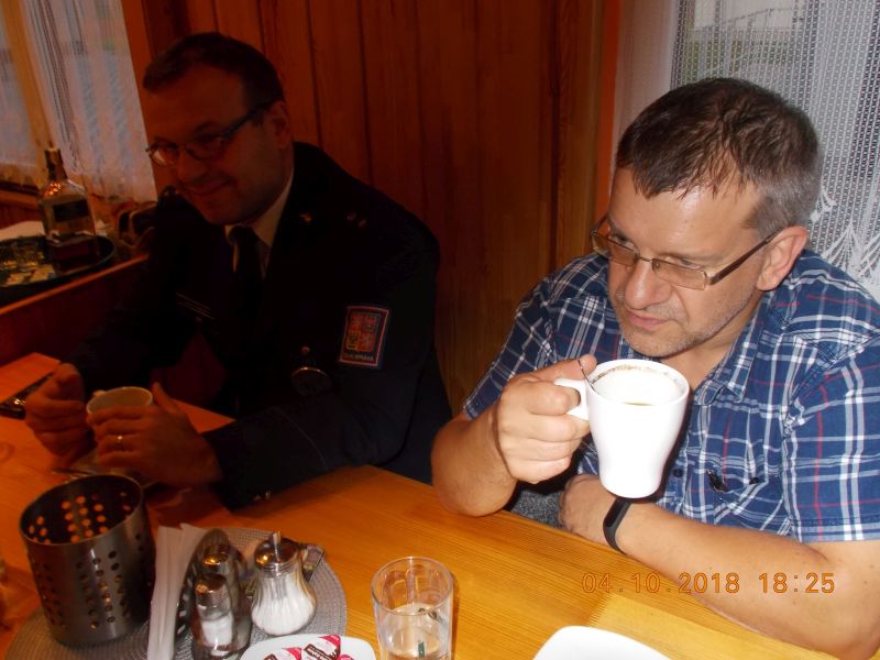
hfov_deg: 54.0
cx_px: 440
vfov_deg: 41.8
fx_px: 864
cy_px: 330
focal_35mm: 34
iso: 200
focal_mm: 6
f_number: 3.6
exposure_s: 1/25
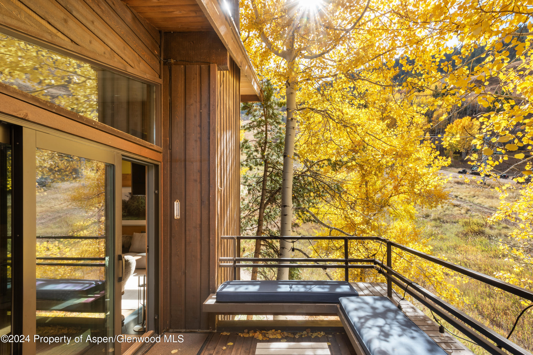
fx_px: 252
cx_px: 266
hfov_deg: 93.3
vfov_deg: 70.5
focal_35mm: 17
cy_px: 178
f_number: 16
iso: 100
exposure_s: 1/1.67
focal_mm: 17
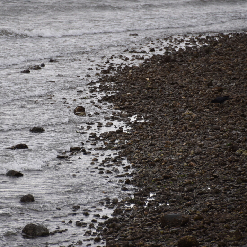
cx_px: 98
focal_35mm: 458
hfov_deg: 3.8
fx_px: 3697
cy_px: 109
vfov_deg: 3.8
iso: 280
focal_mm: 300
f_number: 5.6
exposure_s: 1/640
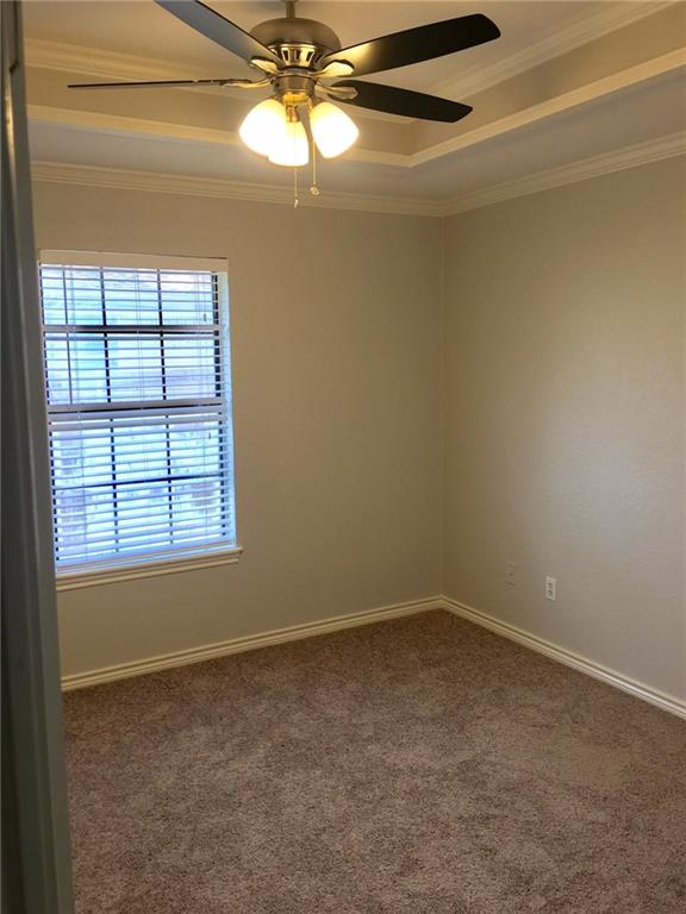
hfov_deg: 48.2
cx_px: 343
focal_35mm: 29
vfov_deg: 61.7
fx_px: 766
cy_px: 457
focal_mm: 4.15
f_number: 2.2
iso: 32
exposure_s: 1/30
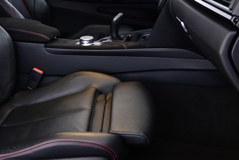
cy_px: 36
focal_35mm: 55
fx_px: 365
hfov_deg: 35.4
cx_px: 58
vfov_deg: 24.3
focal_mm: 18
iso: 1250
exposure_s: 1/20
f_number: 3.5
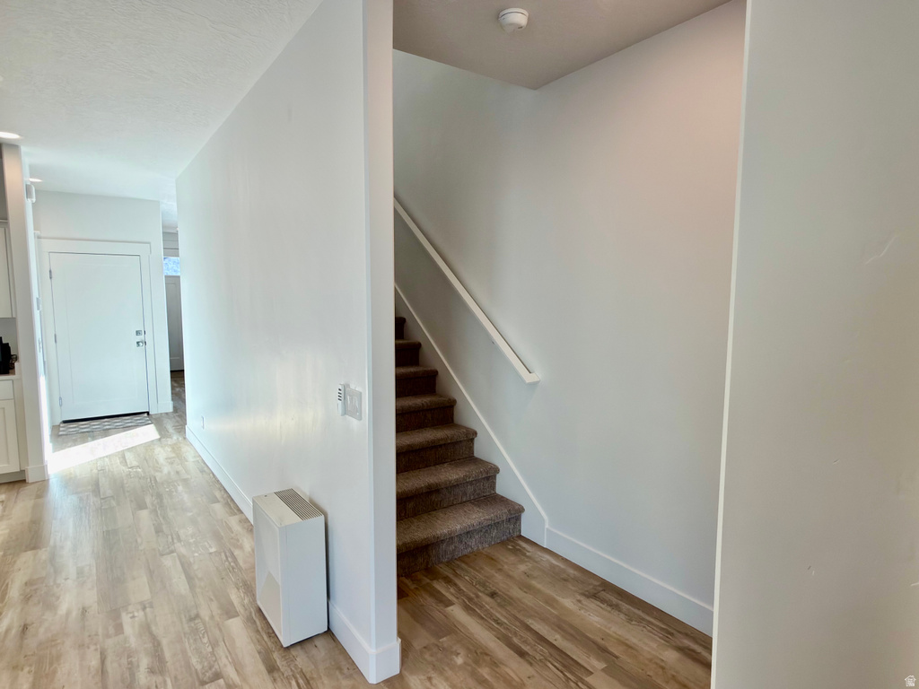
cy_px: 344
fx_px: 531
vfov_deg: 66.0
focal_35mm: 20
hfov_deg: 81.7
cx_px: 460
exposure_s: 1/60
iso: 40
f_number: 2.2
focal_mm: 2.22
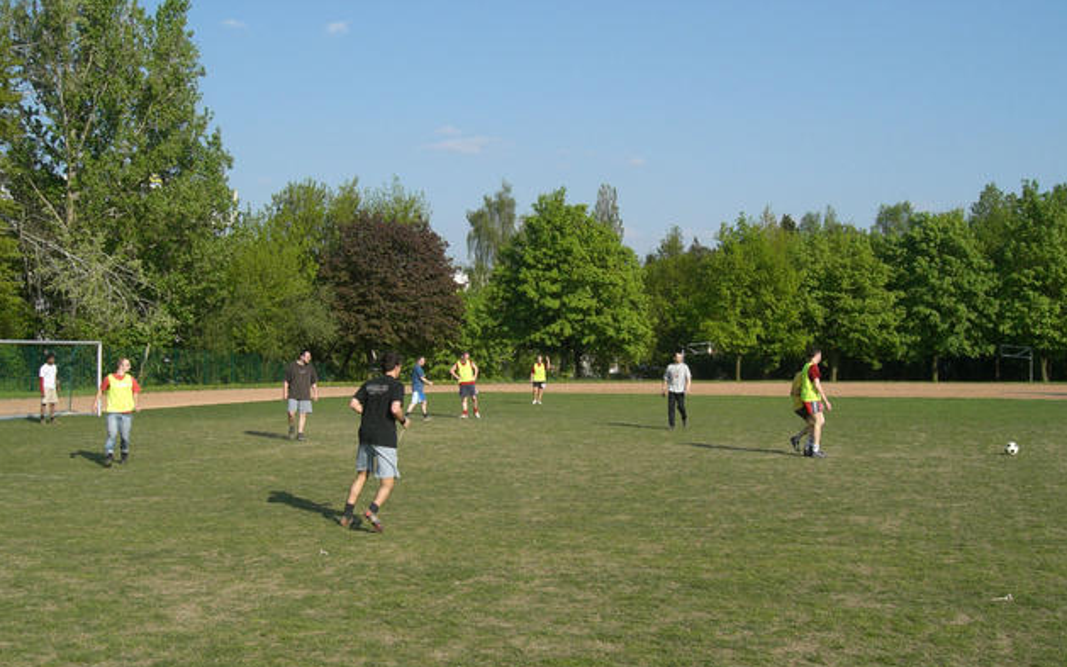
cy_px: 377
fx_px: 1192
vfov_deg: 31.2
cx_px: 529
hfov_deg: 48.2
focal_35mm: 41
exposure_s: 1/500
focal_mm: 6.3
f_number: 4.4
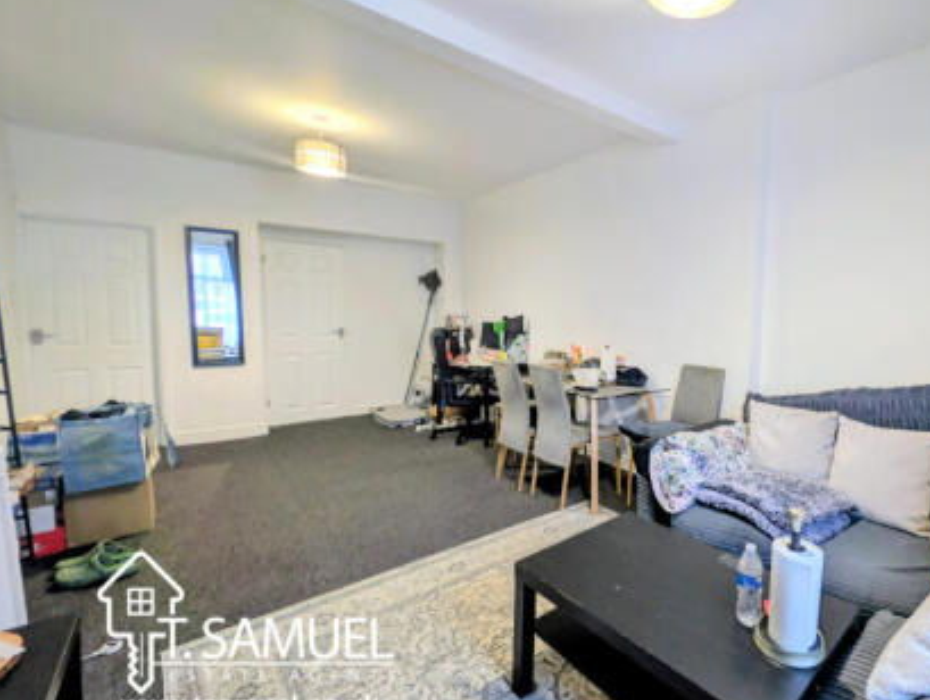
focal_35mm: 17
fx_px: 457
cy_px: 351
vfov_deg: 74.9
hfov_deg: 86.9
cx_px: 639
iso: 67
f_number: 1.95
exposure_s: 1/15.6
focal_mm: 2.23
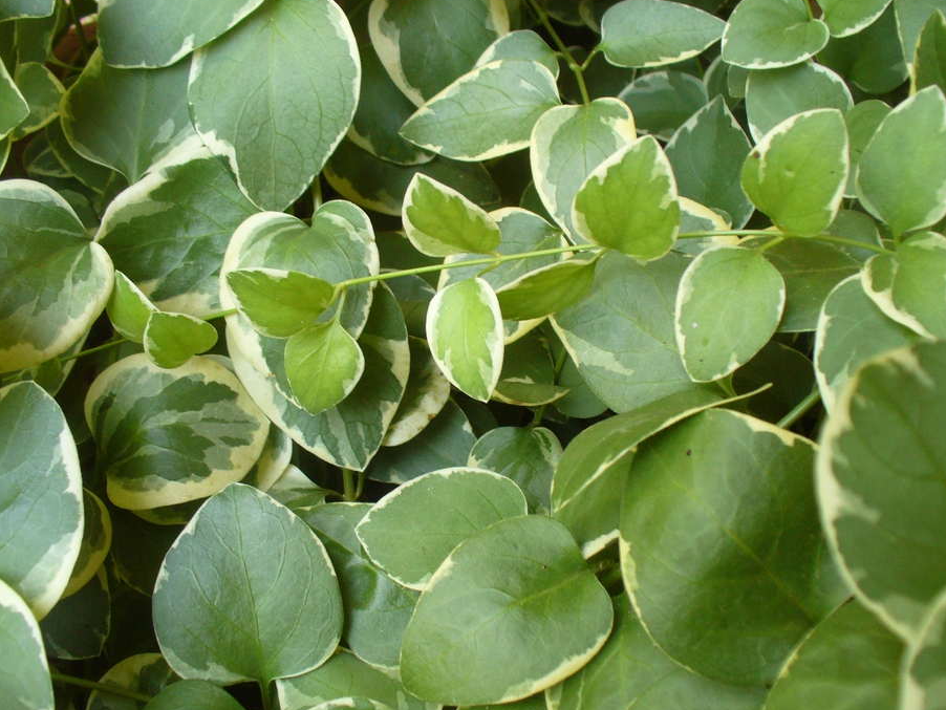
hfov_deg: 44.7
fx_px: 1148
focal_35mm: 42
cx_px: 519
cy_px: 387
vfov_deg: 34.3
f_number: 2.8
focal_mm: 6.1
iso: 125
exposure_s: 1/30
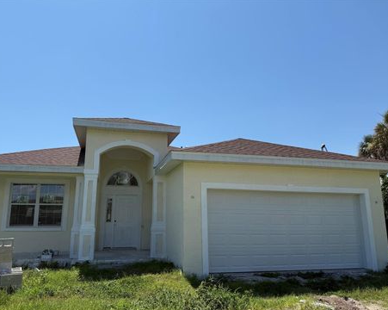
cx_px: 176
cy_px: 158
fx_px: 298
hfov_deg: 65.9
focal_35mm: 26
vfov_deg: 54.9
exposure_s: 1/6173
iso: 80
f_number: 1.78
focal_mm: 6.76
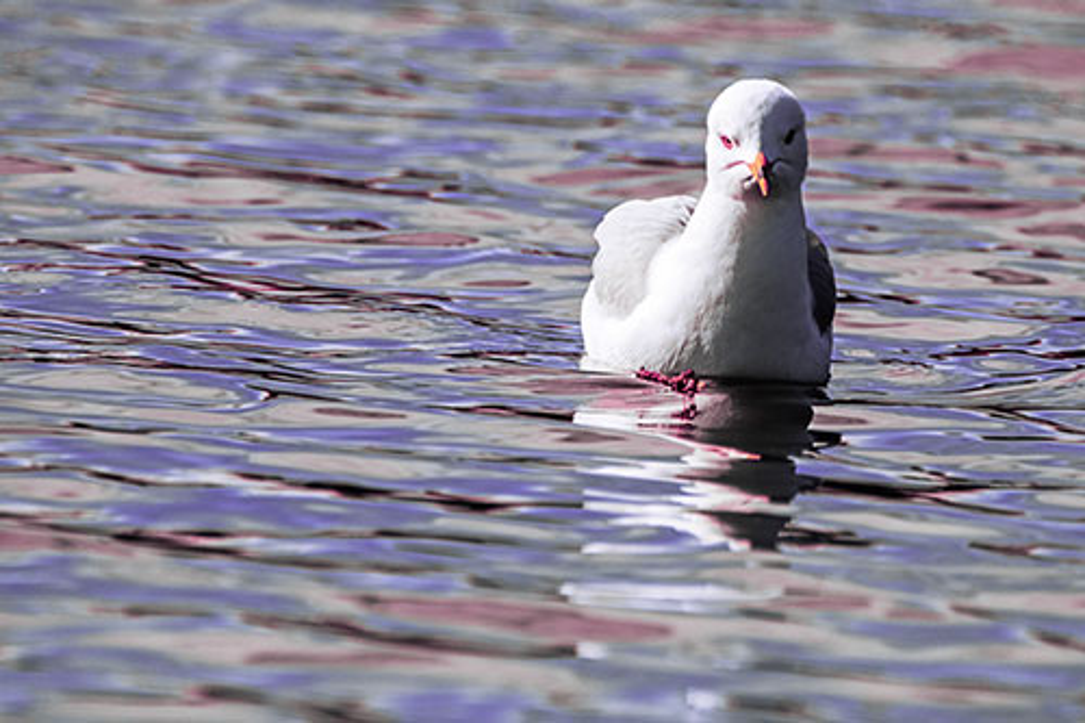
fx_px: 25608
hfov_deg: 2.4
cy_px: 362
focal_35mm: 850
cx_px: 542
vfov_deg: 1.6
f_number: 12
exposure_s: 1/2000
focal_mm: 850
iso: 1000
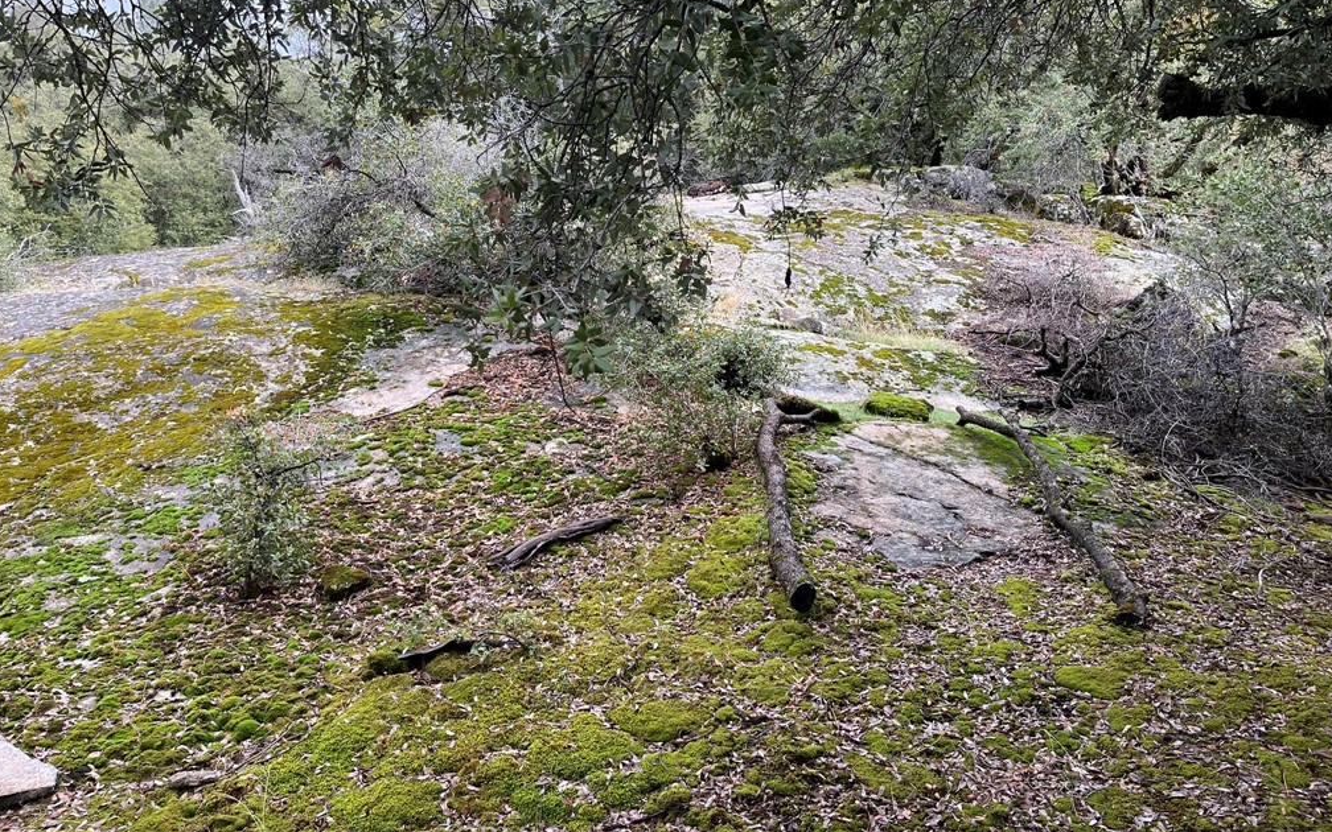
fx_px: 1016
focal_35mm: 28
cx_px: 669
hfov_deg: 66.5
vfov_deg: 44.4
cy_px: 350
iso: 50
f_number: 1.6
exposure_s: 1/318
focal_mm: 5.1
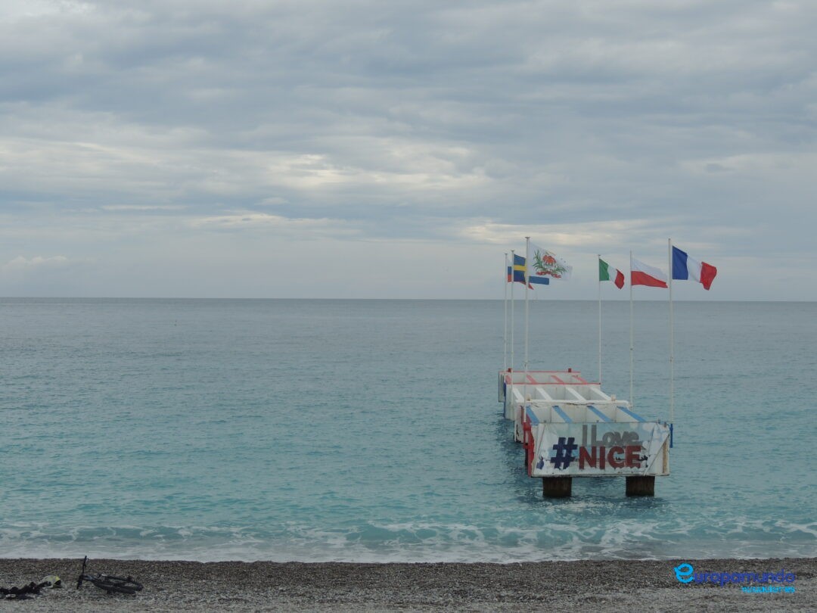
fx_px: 1416
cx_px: 408
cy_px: 306
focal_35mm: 60
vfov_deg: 24.4
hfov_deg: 32.2
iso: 100
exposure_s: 1/1000
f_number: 3.7
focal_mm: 10.7
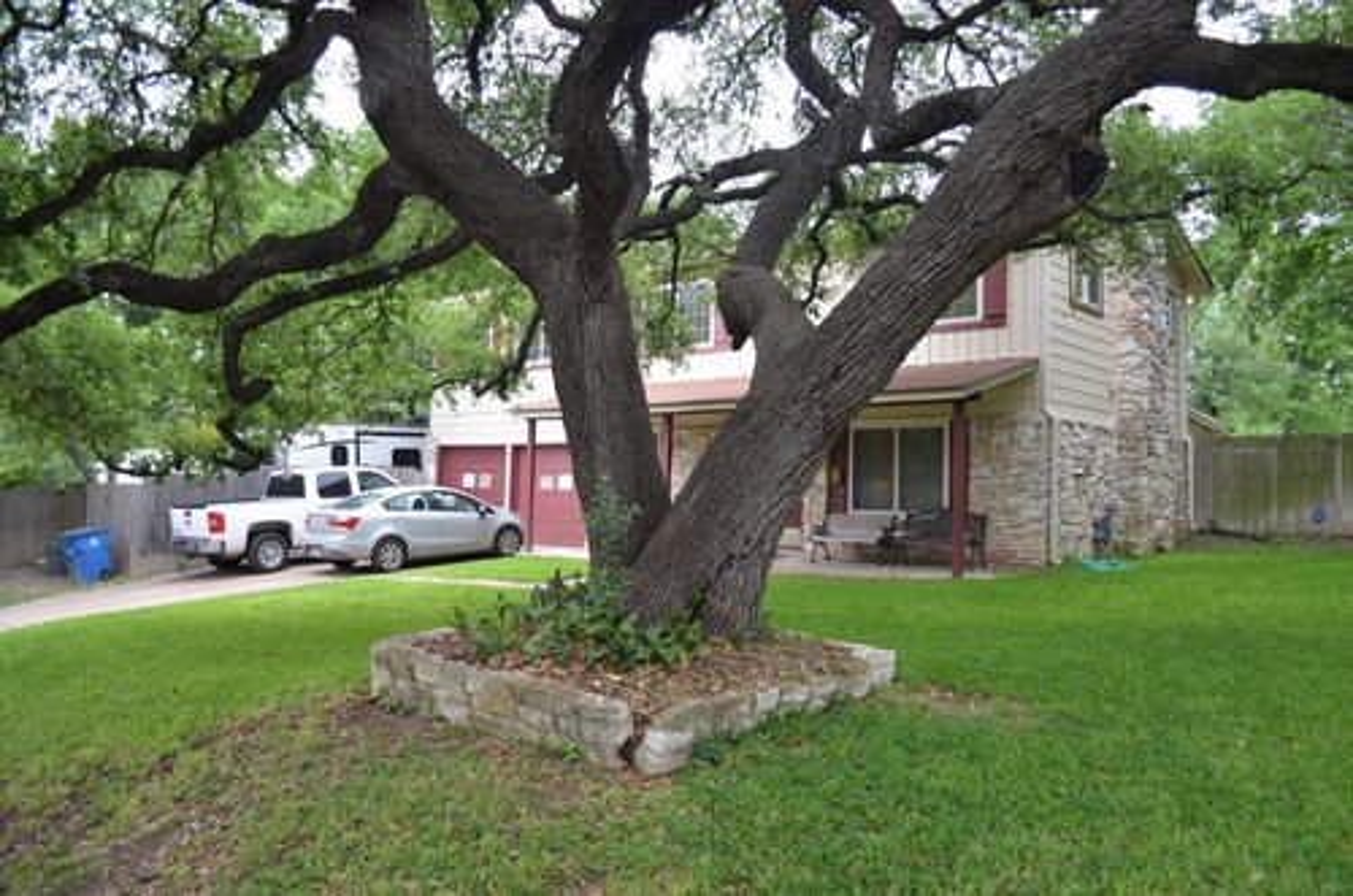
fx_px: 1012
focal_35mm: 27
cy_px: 448
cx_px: 676
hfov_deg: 67.5
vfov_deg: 47.7
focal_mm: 18
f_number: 3.5
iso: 280
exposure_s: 1/30
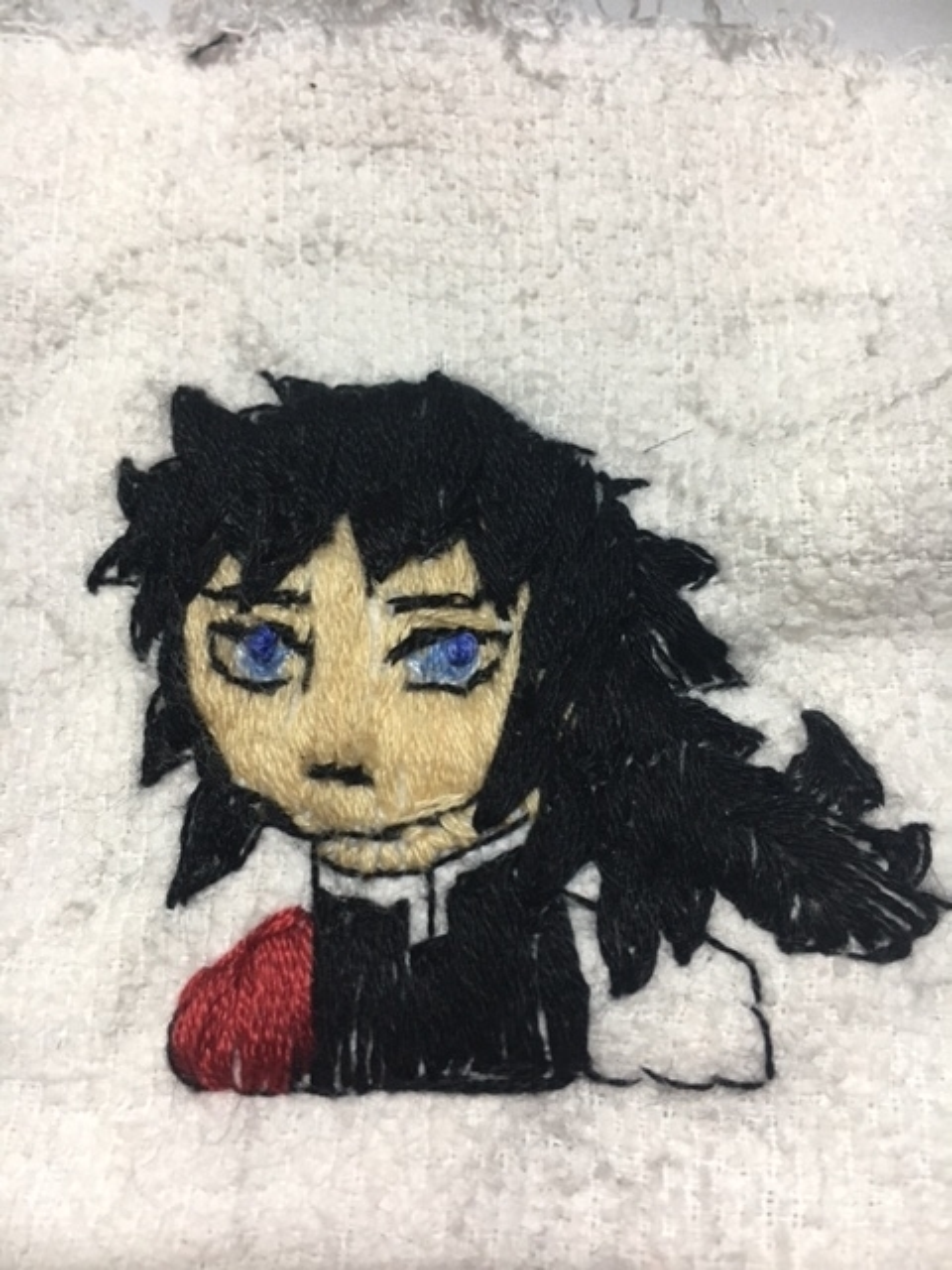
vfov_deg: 61.7
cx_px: 476
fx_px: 1063
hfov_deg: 48.2
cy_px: 635
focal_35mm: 29
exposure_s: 1/30
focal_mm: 4.15
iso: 100
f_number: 2.2
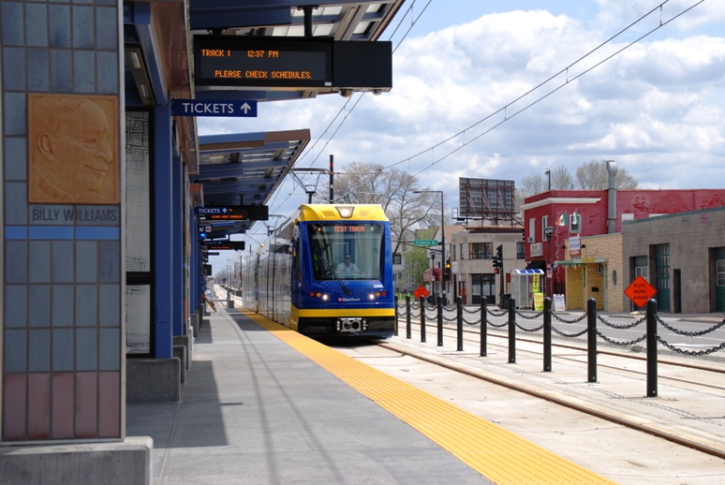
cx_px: 362
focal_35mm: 63
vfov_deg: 21.6
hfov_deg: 31.9
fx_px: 1270
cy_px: 242
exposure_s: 1/320
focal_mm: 42
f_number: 9
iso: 100
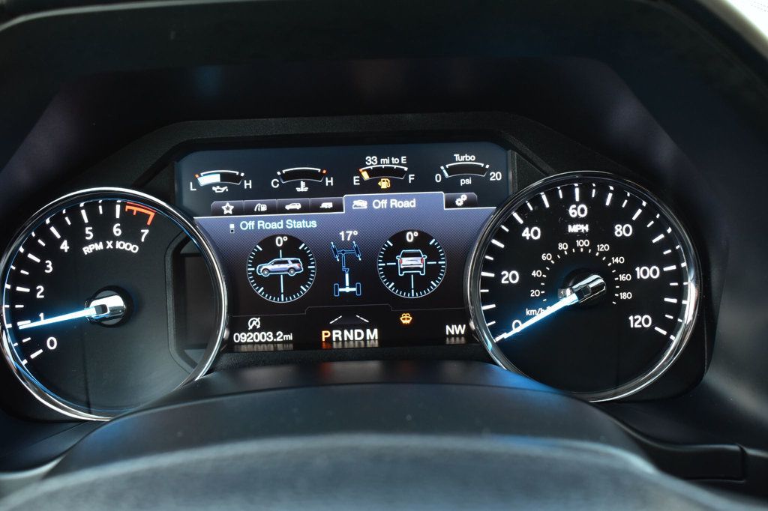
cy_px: 256
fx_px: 864
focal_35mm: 40
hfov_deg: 47.9
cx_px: 384
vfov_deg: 33.0
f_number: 6.3
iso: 1250
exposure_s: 1/15
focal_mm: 27
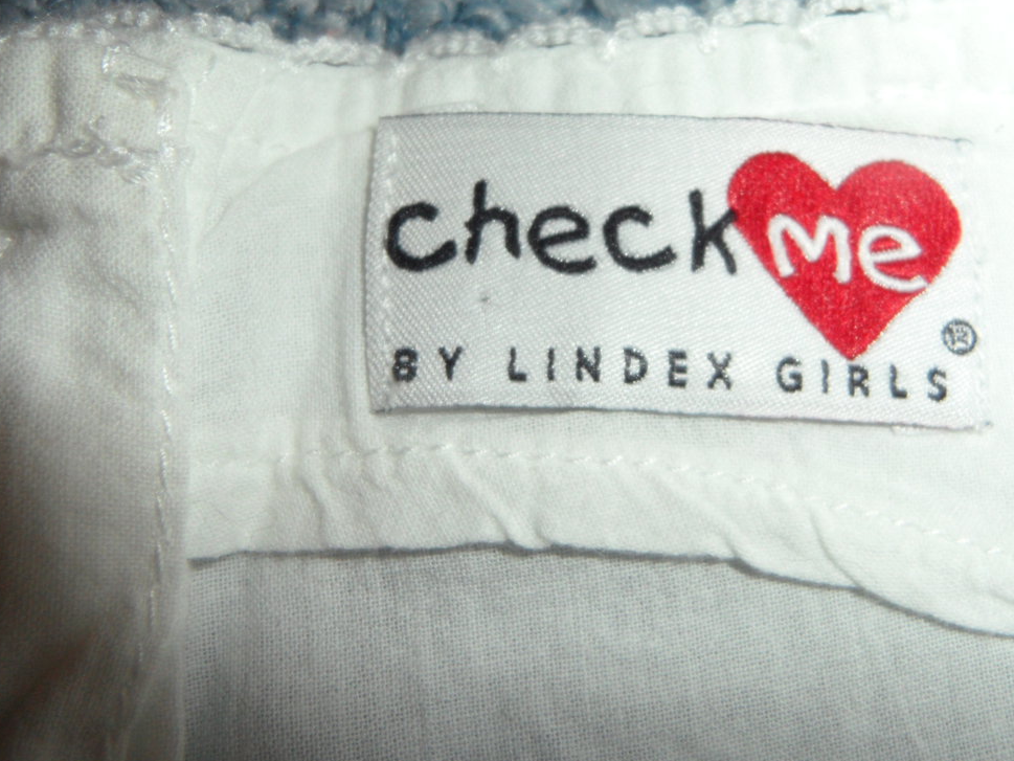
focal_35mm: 33
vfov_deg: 42.9
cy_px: 354
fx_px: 967
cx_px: 648
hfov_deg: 54.6
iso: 100
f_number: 8.2
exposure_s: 1/10
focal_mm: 4.1
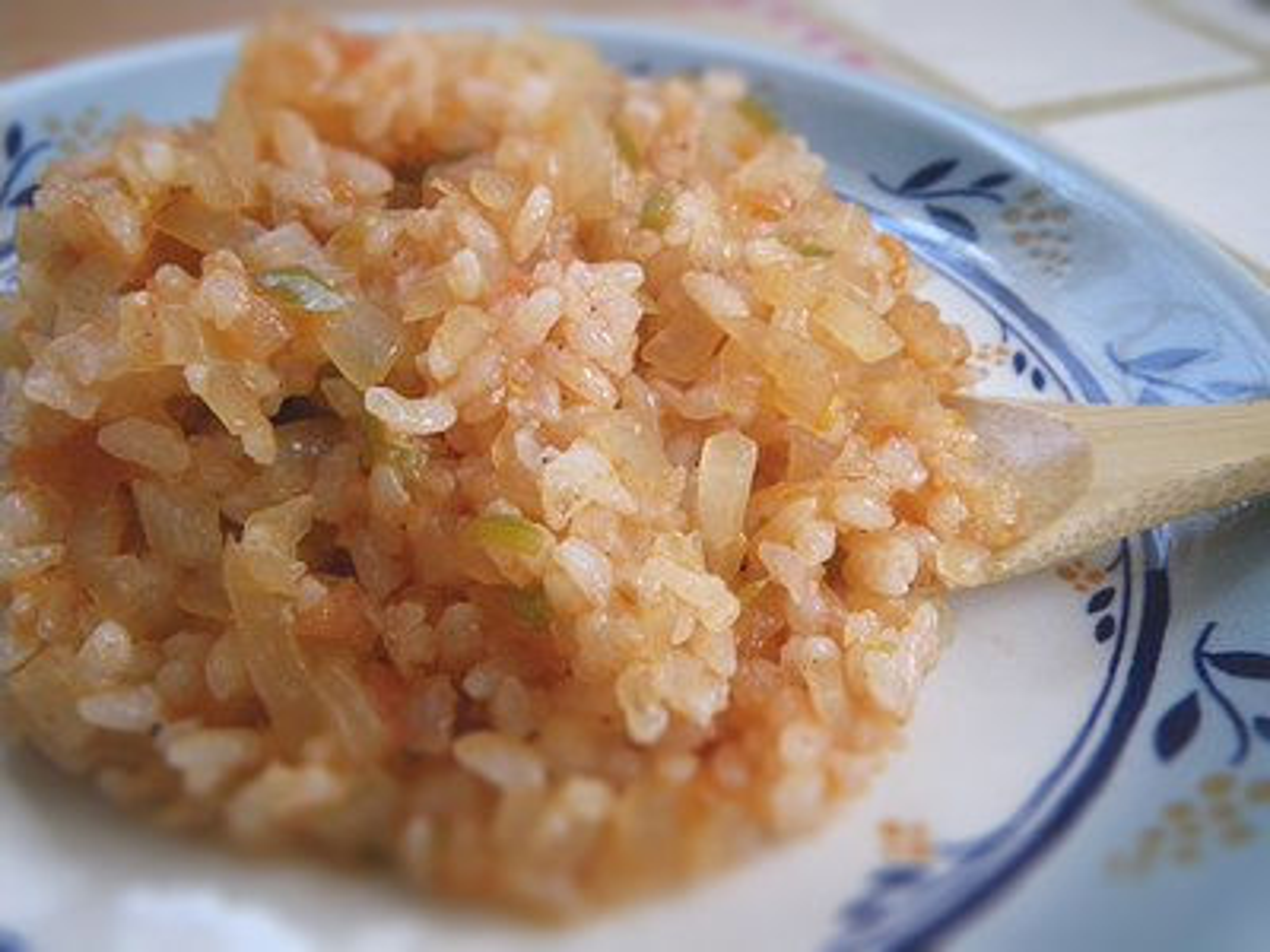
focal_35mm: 34
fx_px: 1247
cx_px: 635
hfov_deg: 54.0
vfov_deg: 41.8
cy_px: 476
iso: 500
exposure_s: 1/50
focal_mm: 6.1
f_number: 3.8
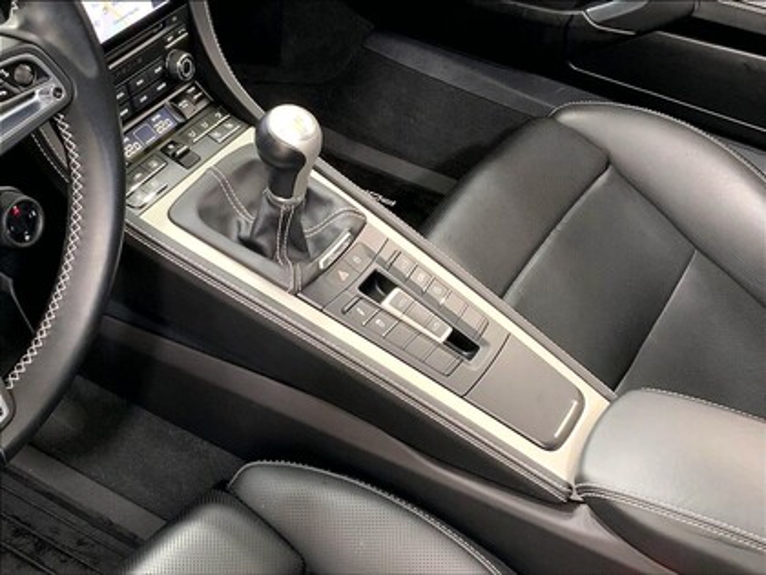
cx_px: 383
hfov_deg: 61.7
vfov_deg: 48.2
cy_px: 288
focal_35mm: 29
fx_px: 642
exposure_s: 1/42
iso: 80
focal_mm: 3
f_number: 1.8
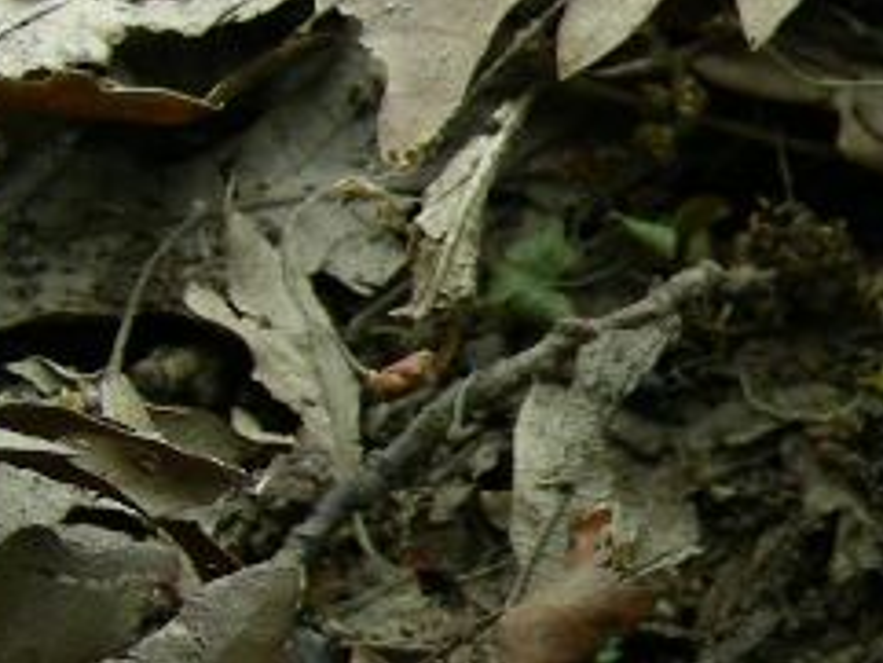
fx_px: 3216
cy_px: 418
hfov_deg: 14.4
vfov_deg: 11.8
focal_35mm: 126
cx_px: 1414
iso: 50
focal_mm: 6.3
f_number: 3.5
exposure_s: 1/16.5
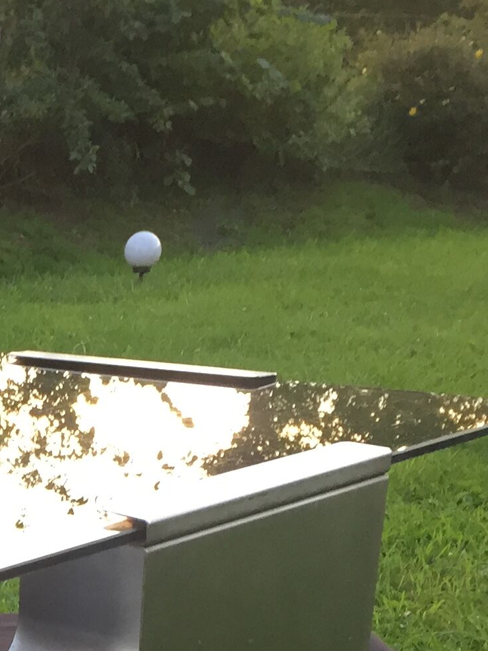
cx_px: -183
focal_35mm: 96
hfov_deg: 14.6
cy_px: 821
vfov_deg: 19.1
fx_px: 1804
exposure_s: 1/33
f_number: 2.2
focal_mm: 4.15
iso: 32
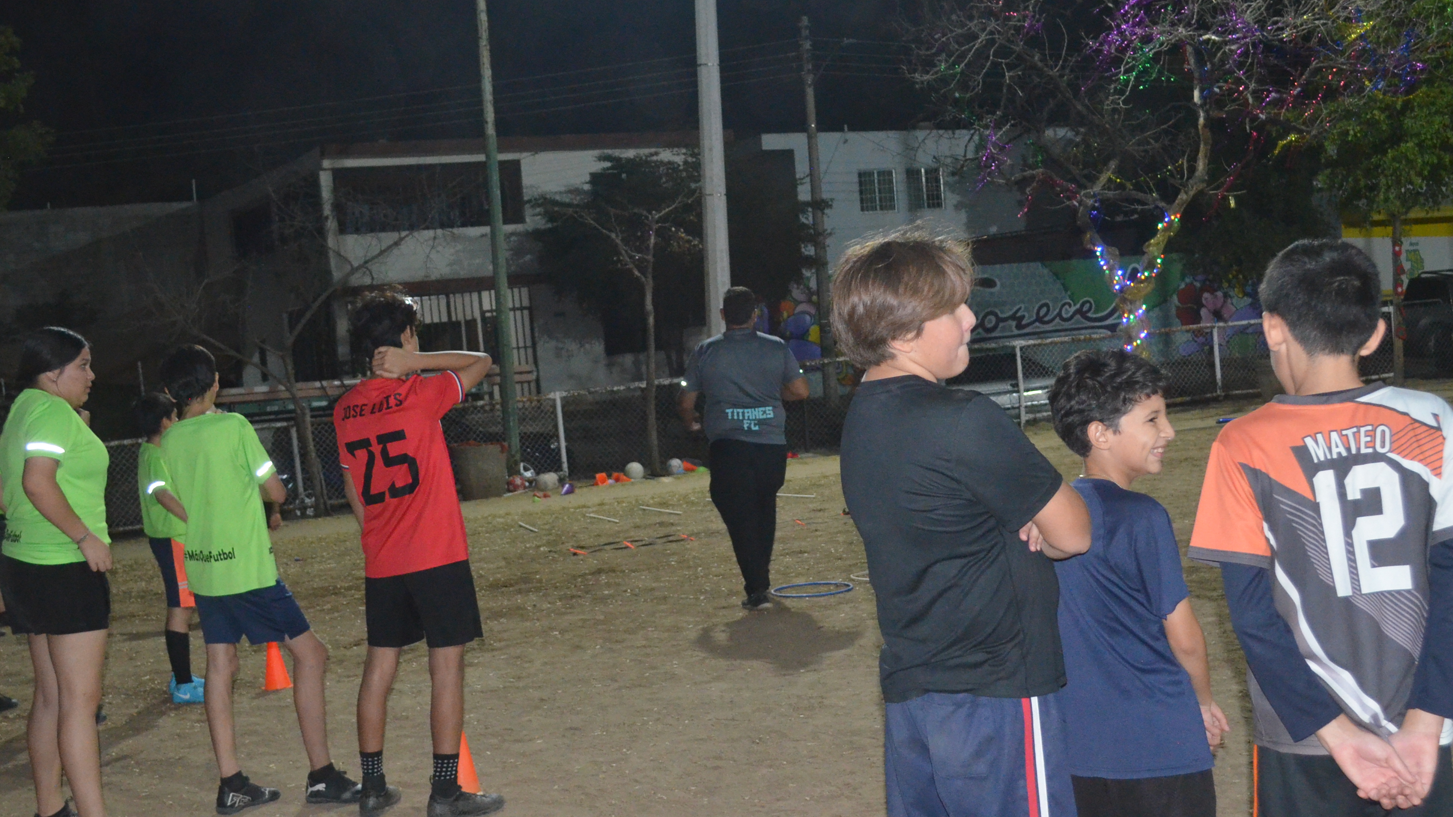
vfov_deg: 24.9
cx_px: 757
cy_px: 489
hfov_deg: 42.9
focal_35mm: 48
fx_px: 1849
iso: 3200
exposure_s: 1/60
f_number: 4
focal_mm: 24
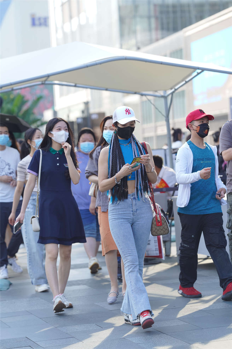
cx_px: 116
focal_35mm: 135
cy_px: 174
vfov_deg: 15.2
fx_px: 1305
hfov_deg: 10.2
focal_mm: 135
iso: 400
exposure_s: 1/500
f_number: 4
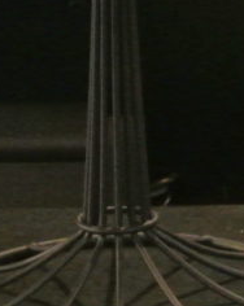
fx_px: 2643
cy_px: -106
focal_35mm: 292
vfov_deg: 6.6
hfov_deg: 5.2
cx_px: 491
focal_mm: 22.7
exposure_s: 1/60
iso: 3200
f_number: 5
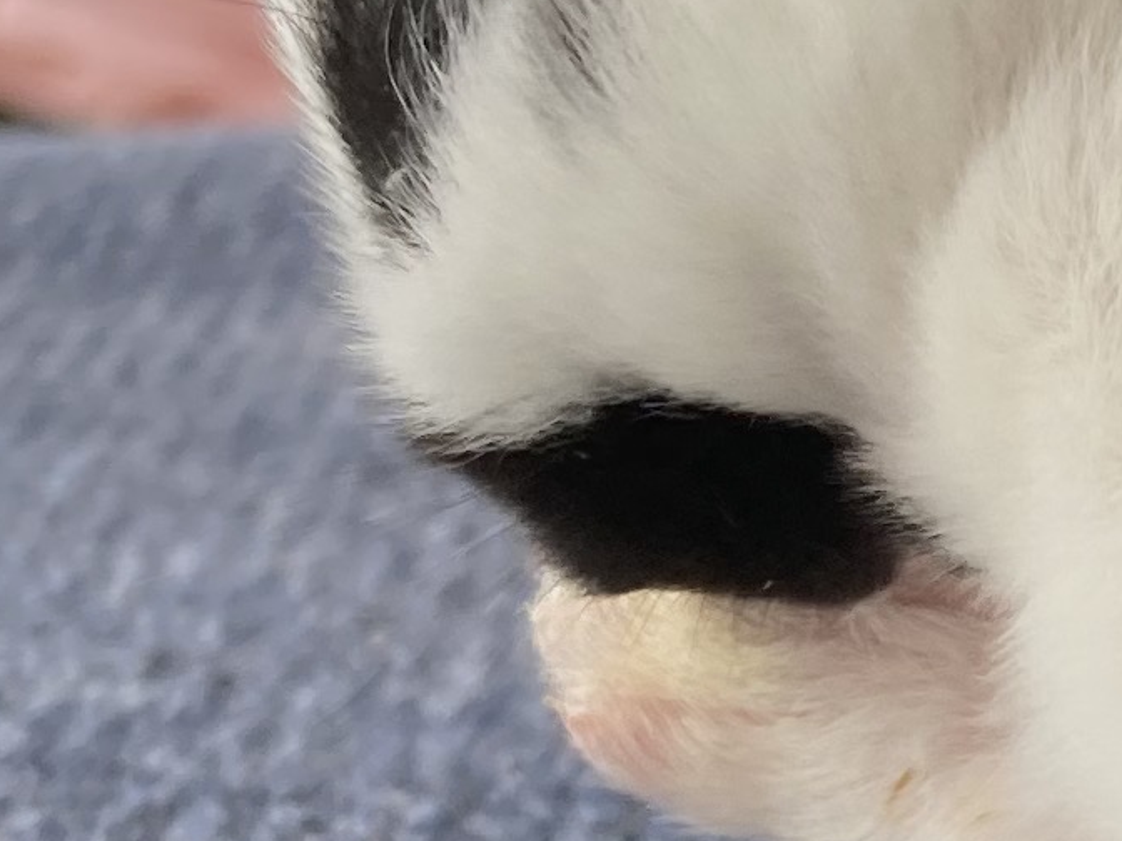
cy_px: 581
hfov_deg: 11.6
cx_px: 1207
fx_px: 5445
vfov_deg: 8.8
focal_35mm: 168
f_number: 1.8
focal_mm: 3.99
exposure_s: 1/121
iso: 40
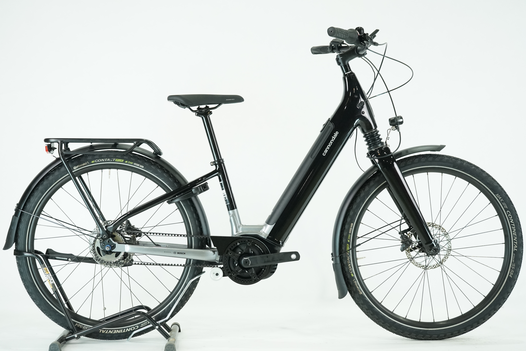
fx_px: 877
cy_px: 176
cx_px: 263
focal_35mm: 60
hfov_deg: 33.4
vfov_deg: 22.6
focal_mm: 60
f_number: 5.6
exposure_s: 1/200
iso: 2500
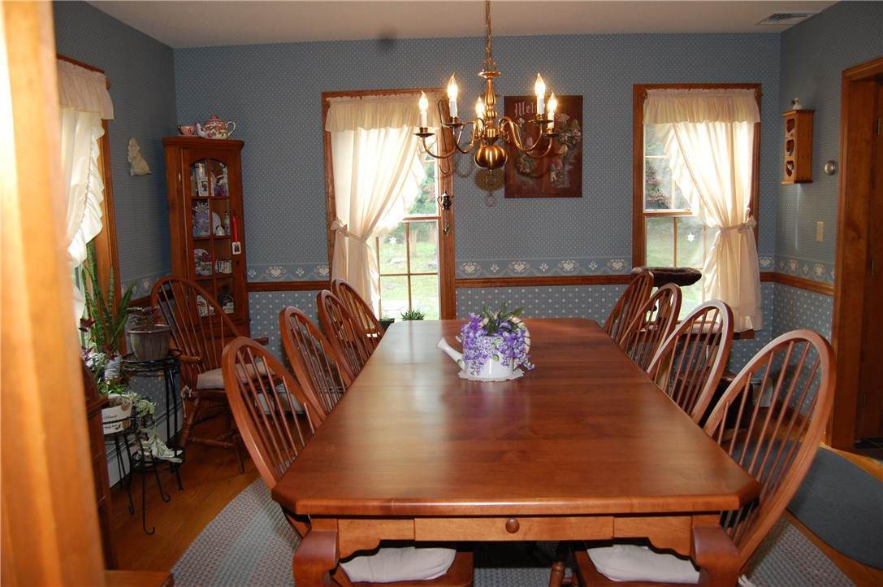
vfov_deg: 47.8
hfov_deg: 67.4
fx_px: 661
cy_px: 294
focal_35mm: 27
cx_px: 442
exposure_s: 1/60
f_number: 4
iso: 400
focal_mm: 18
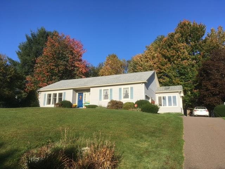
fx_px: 188
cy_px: 84
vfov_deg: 48.2
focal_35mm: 29
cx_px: 112
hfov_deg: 61.7
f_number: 2.2
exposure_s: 1/1350
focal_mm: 4.15
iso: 25
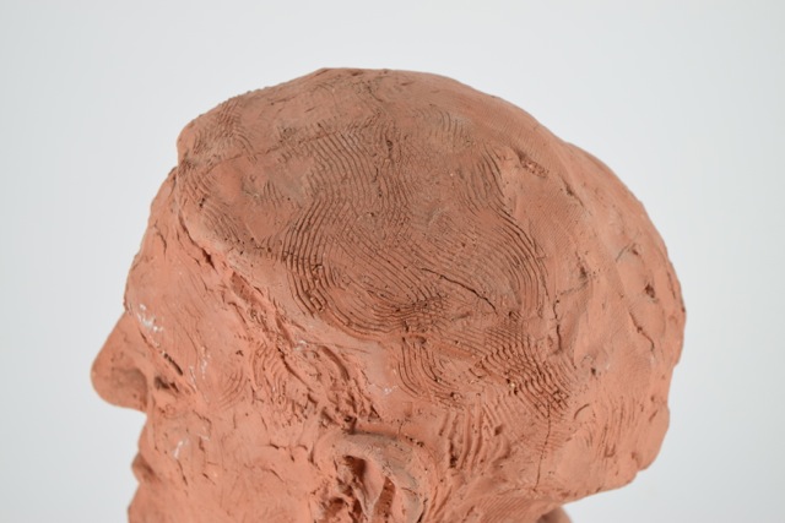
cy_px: 262
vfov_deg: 16.6
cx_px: 392
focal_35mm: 82
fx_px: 1799
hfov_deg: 24.6
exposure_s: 1/125
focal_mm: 55
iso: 800
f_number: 6.3
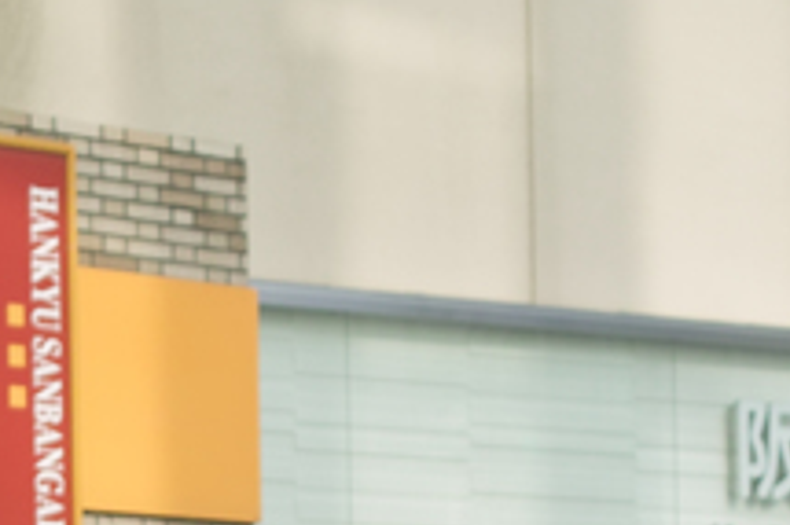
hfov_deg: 10.4
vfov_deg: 6.7
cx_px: -40
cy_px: 1204
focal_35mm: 195
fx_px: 4276
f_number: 2.8
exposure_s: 1/250
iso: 100
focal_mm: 24.2
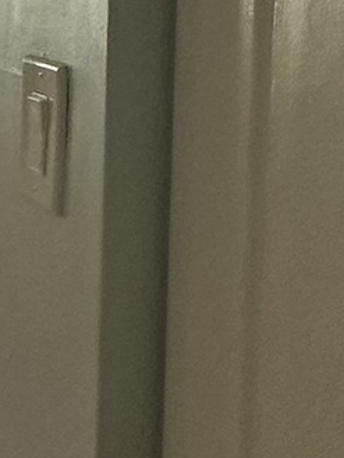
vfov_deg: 19.6
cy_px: 28
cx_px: -710
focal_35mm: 98
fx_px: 1298
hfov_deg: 10.4
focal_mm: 2.22
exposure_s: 1/60
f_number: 2.2
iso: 200
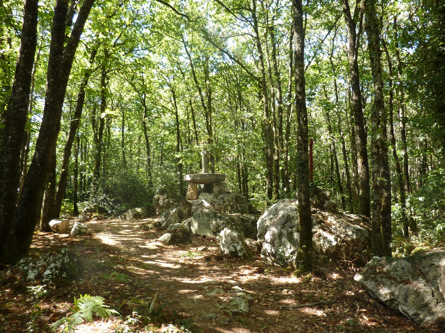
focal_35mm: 25
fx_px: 321
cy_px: 166
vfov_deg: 54.9
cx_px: 222
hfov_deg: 69.4
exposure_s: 1/40
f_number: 3.3
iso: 80
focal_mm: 4.1
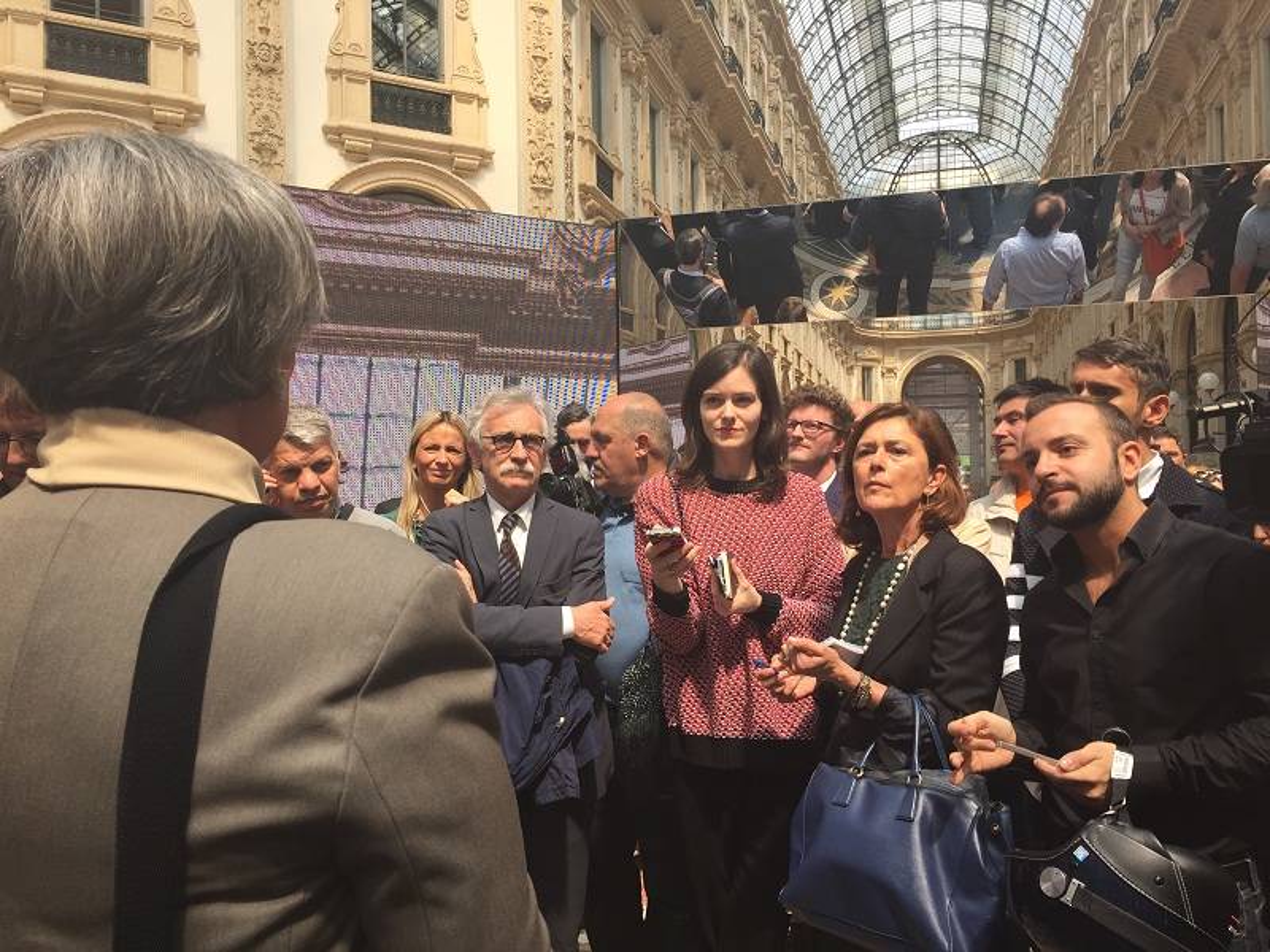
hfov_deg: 61.7
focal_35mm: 29
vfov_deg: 48.2
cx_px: 635
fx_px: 1064
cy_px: 476
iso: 32
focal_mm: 4.15
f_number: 2.2
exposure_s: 1/356
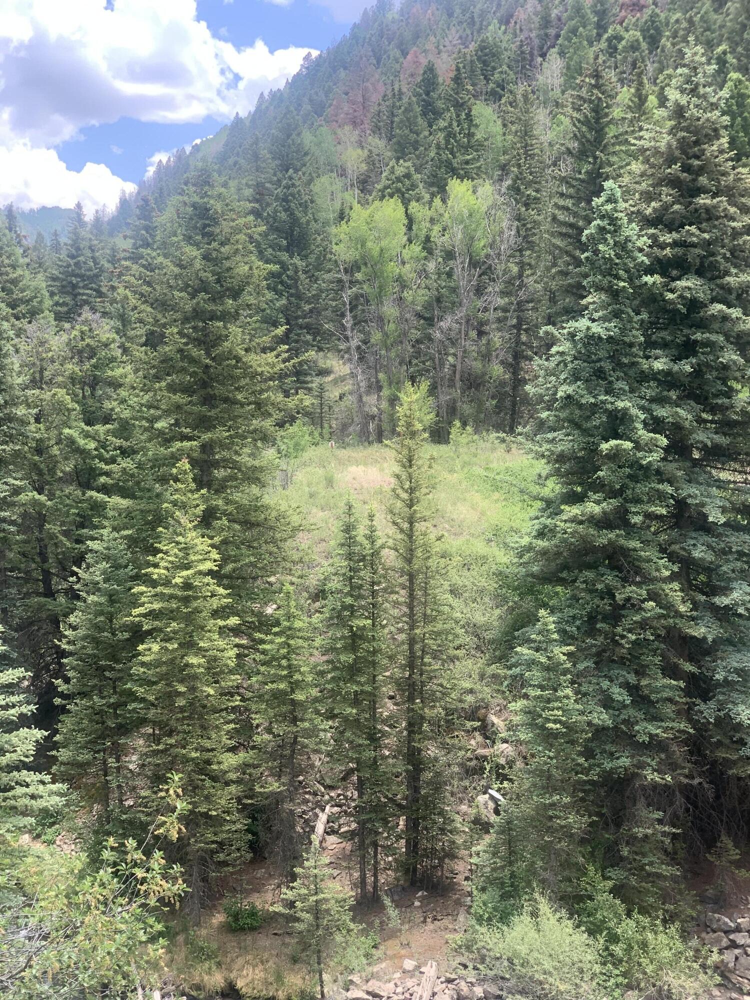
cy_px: 500
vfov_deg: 36.8
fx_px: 1502
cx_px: 375
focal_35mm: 52
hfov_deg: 28.0
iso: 16
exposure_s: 1/207
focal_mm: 6
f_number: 2.4
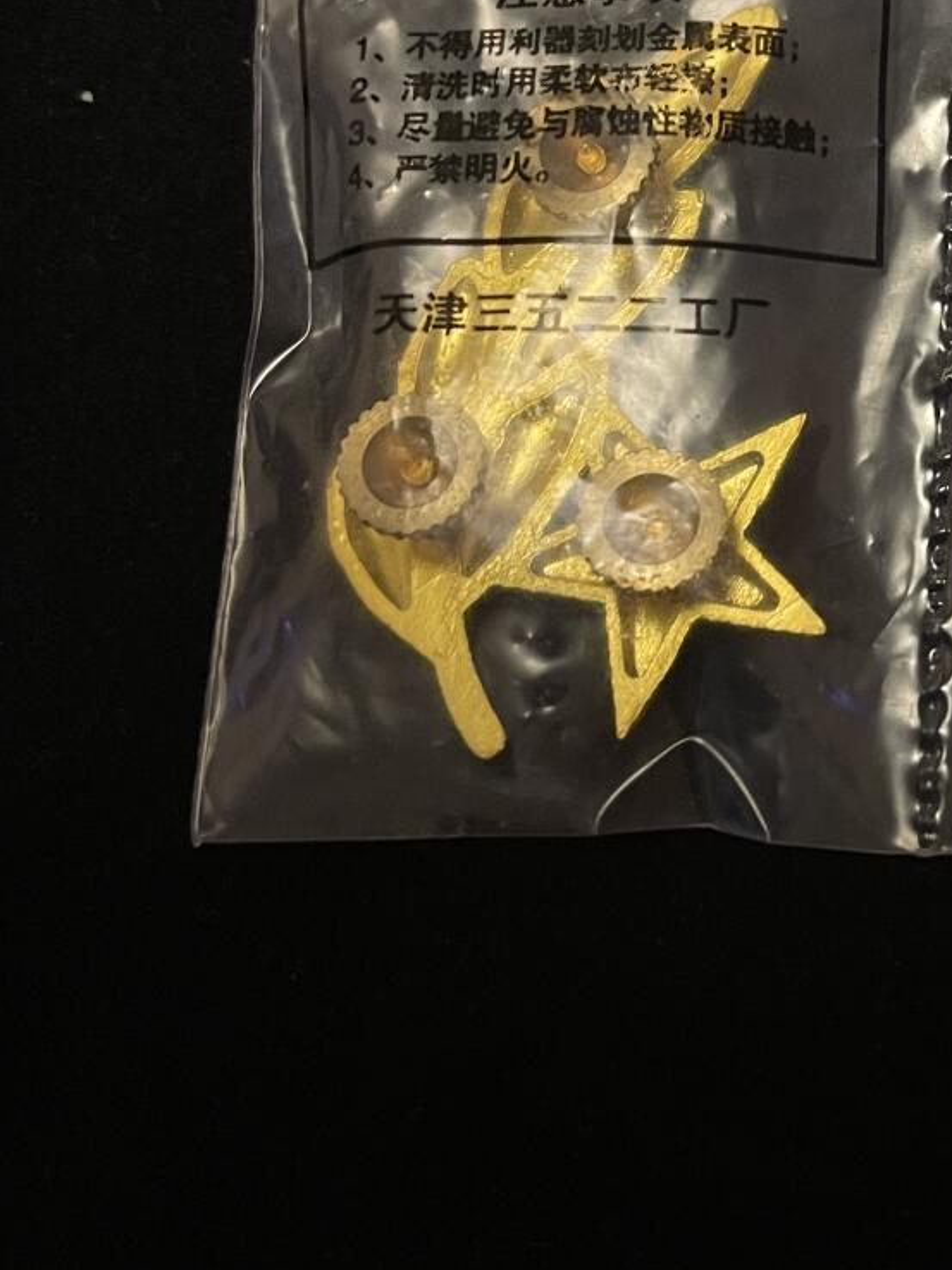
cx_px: 983
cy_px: 387
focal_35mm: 61
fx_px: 2238
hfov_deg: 22.9
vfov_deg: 31.4
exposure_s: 1/81
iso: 125
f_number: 1.6
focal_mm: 5.1
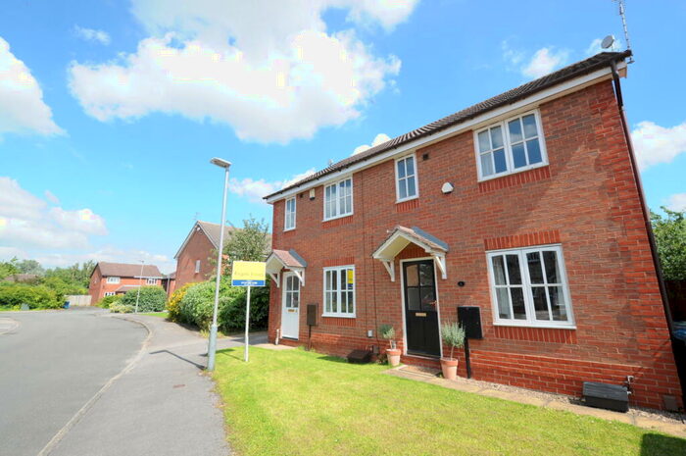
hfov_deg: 100.5
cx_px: 343
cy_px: 228
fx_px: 285
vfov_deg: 77.2
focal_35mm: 15
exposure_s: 1/250
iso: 200
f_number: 8
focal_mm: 10
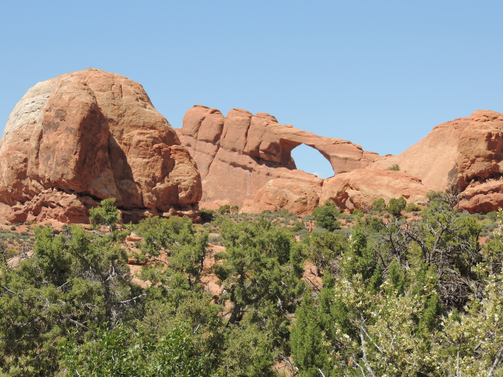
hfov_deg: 21.8
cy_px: 188
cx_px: 252
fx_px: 1308
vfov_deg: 16.4
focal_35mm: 90
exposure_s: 1/640
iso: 100
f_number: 4.1
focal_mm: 16
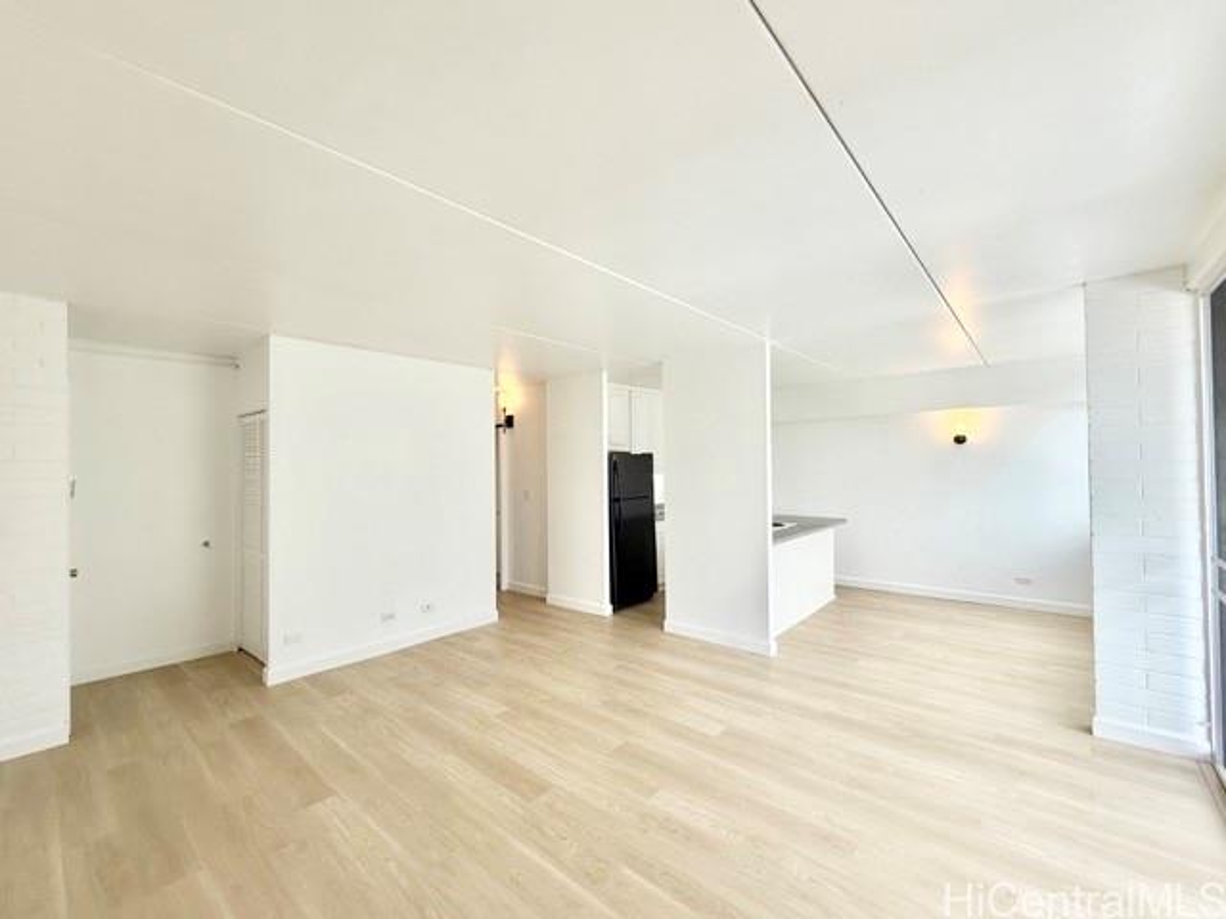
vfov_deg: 85.7
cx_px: 613
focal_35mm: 14
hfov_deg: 102.1
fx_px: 496
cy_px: 460
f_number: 2.2
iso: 80
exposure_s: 1/120
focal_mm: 2.22
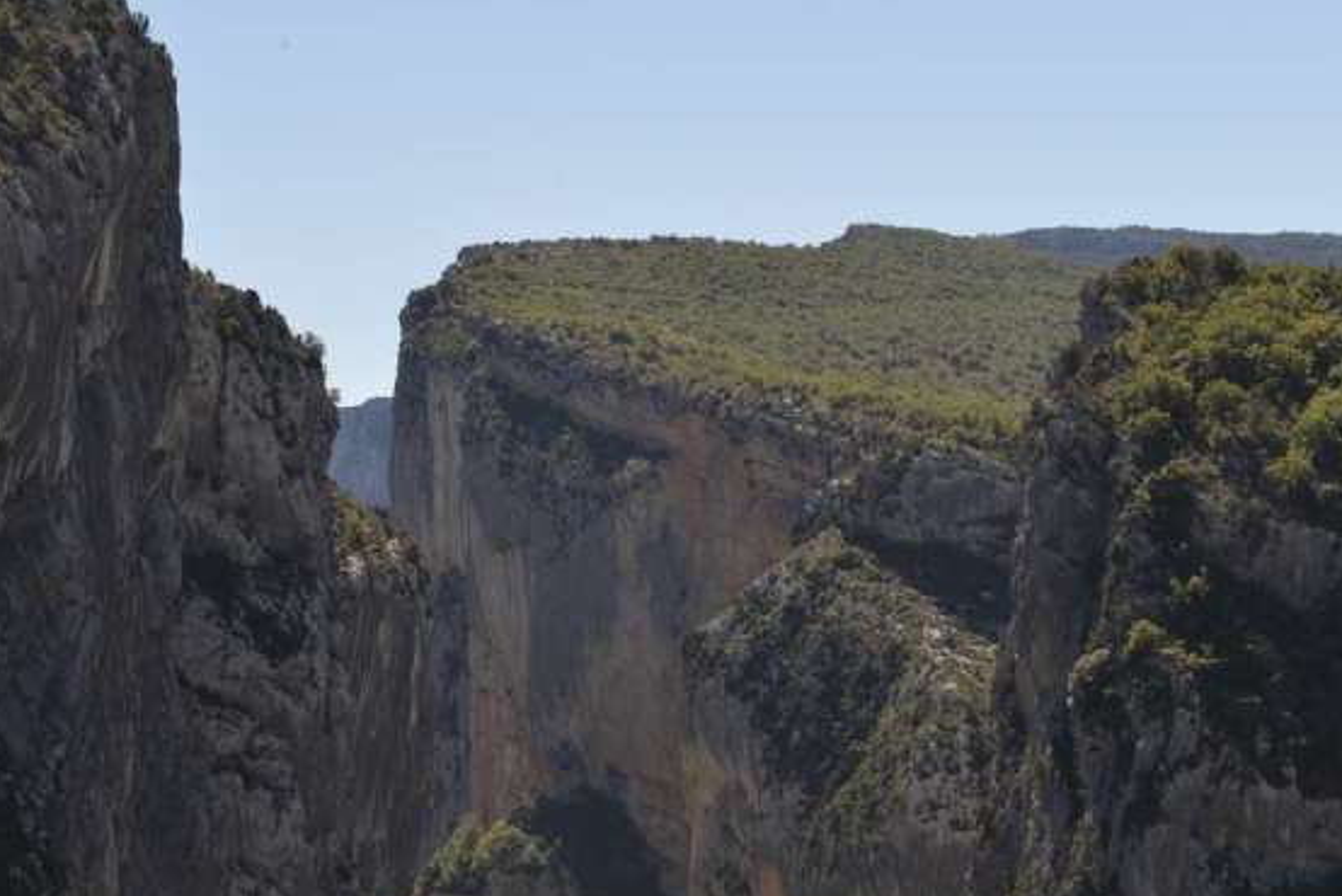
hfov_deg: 20.2
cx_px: 531
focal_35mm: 101
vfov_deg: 13.6
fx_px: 3767
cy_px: 525
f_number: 11
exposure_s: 1/125
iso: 250
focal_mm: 70
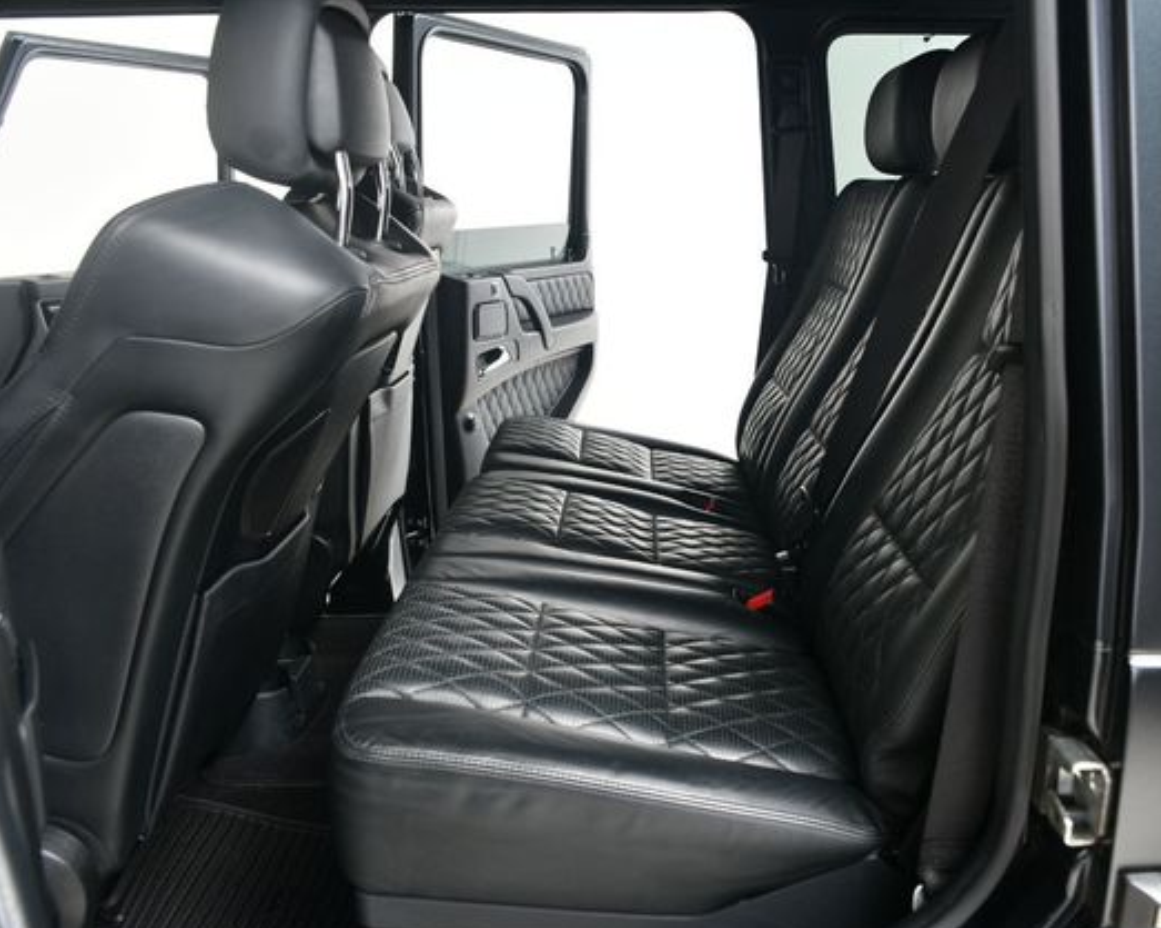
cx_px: 668
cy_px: 471
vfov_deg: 47.1
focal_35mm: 31
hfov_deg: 56.9
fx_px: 1065
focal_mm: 18
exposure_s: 1/160
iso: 100
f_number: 5
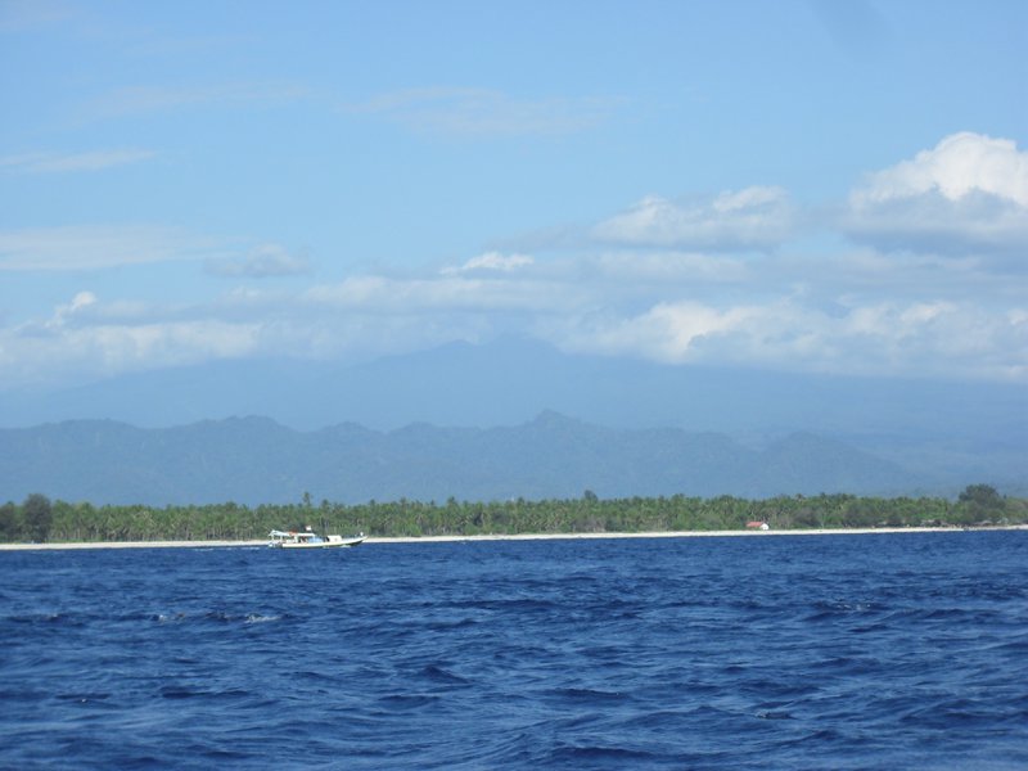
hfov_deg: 17.4
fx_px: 3356
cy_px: 386
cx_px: 514
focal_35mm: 113
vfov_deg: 13.1
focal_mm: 18.6
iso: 100
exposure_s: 1/800
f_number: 5.2
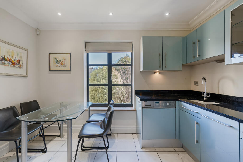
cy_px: 81
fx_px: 108
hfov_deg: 96.7
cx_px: 122
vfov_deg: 73.8
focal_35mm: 16
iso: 500
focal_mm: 16
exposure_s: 1/15
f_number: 8
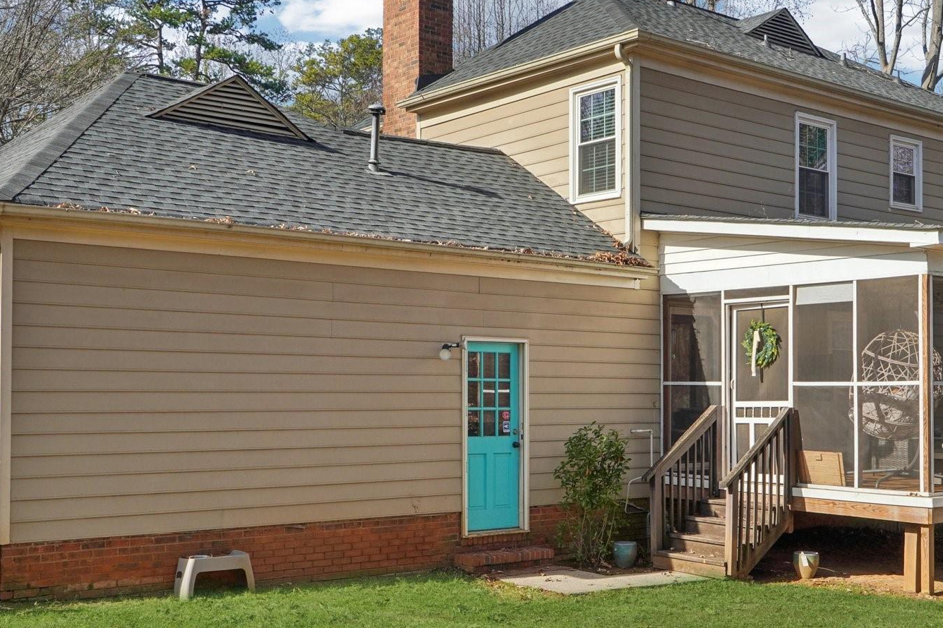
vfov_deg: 29.2
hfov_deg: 42.6
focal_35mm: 46
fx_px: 1205
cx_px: 539
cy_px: 341
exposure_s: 1/90
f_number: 8
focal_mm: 20
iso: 100
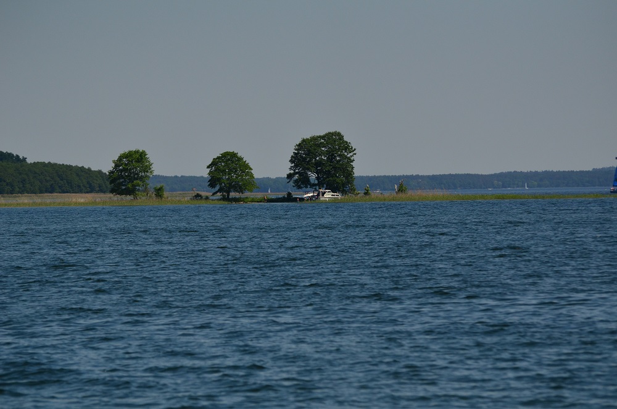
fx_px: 3591
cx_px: 308
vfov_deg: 6.5
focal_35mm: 210
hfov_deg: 9.8
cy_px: 204
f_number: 4.8
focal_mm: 140
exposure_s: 1/8000
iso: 450
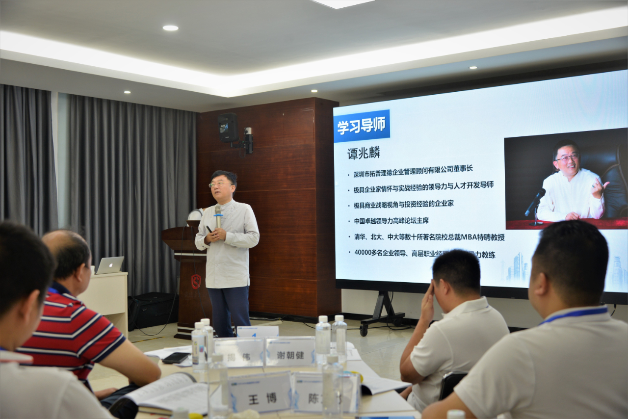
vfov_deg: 33.4
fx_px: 698
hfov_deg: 48.4
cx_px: 314
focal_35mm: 40
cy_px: 210
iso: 320
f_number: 4
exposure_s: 1/40
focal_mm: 40
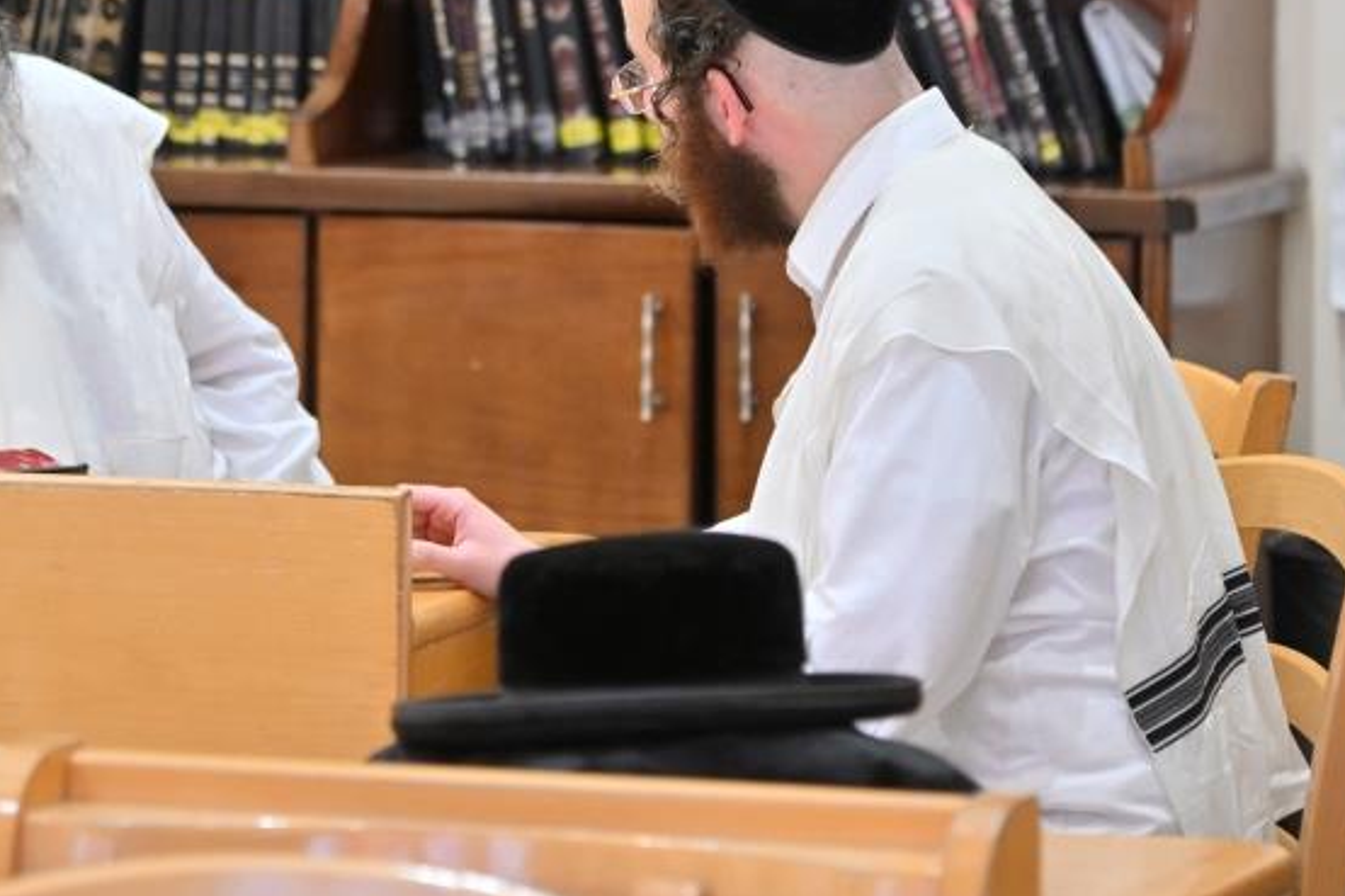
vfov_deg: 6.2
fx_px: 8291
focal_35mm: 222
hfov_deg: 9.3
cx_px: 563
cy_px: 103
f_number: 4
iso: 1000
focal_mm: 120
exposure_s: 1/320
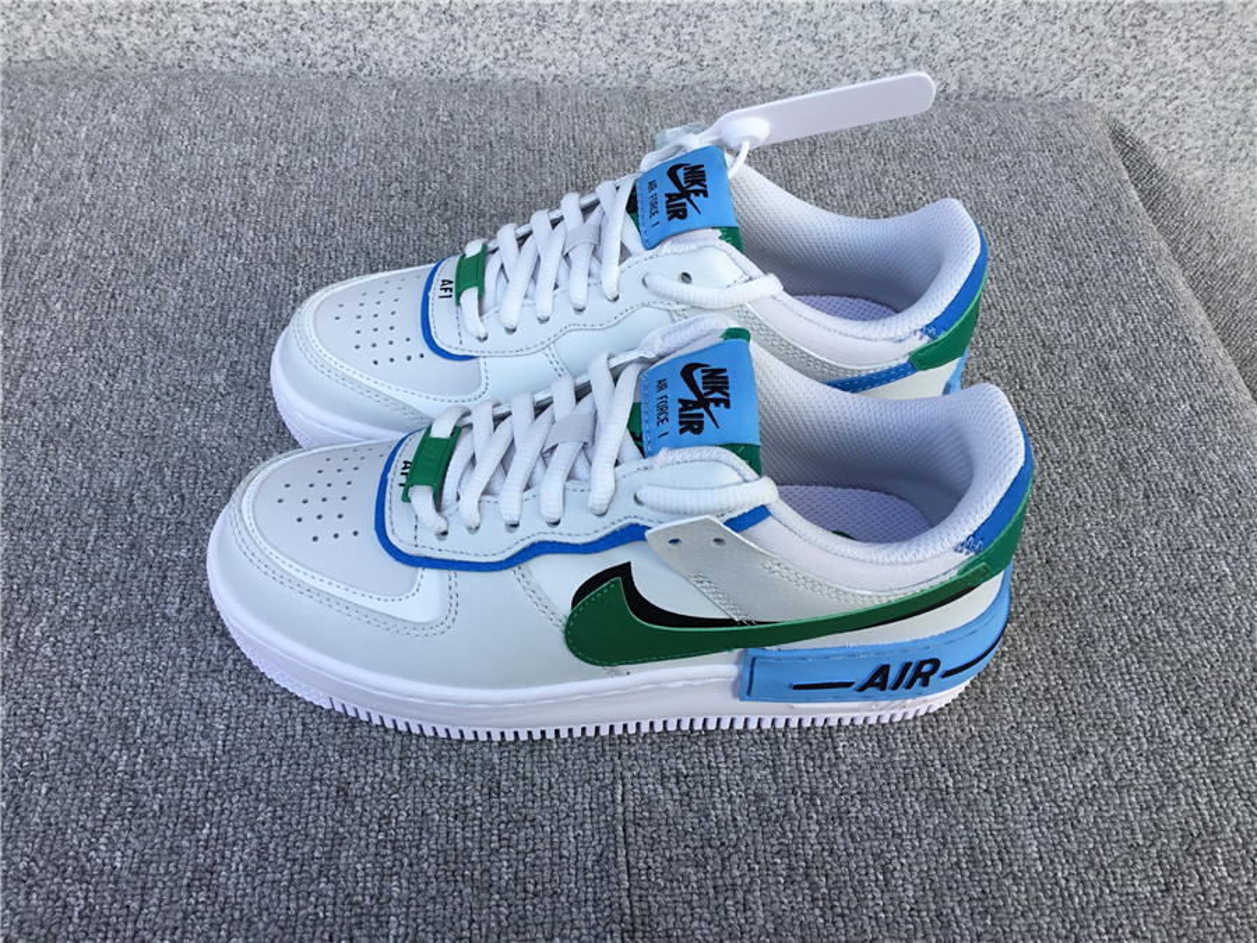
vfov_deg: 45.4
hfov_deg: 58.4
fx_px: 1126
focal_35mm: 31
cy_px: 472
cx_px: 628
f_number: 2.4
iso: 25
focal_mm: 3.3
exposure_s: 1/231
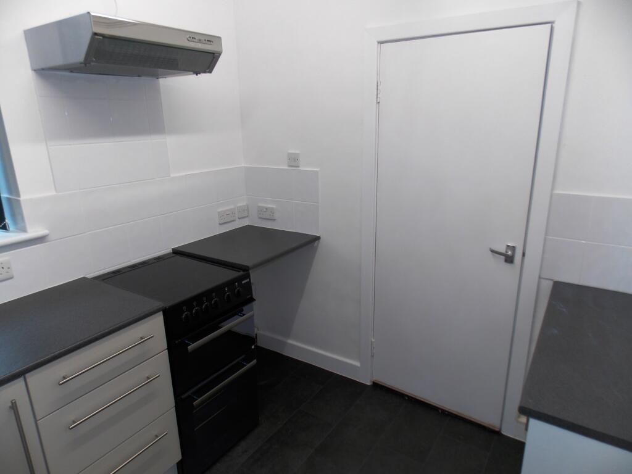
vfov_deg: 58.9
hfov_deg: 73.9
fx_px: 420
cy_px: 237
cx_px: 316
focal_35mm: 23
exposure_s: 1/30
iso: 100
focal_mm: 4
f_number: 3.1
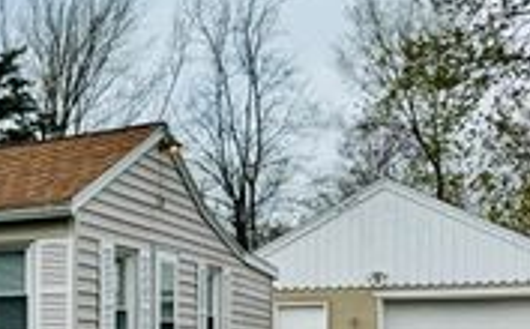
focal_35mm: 72
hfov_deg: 25.6
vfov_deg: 17.5
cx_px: -108
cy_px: 351
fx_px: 1038
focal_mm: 6.76
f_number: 1.78
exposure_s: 1/4049
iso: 80
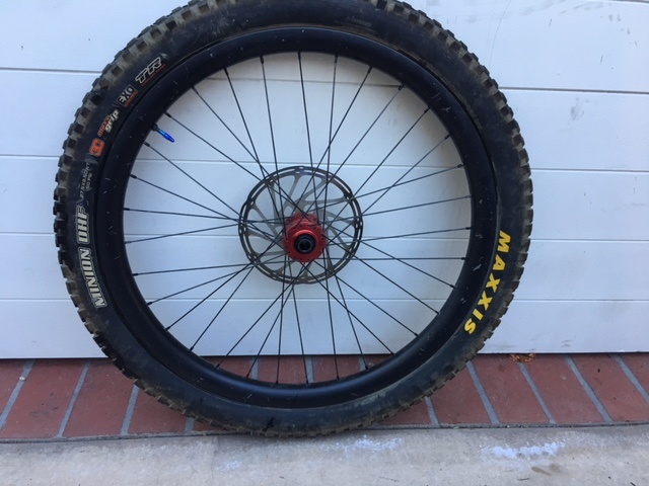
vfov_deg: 48.2
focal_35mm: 29
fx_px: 544
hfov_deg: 61.7
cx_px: 324
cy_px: 243
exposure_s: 1/40
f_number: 2.2
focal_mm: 4.15
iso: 25
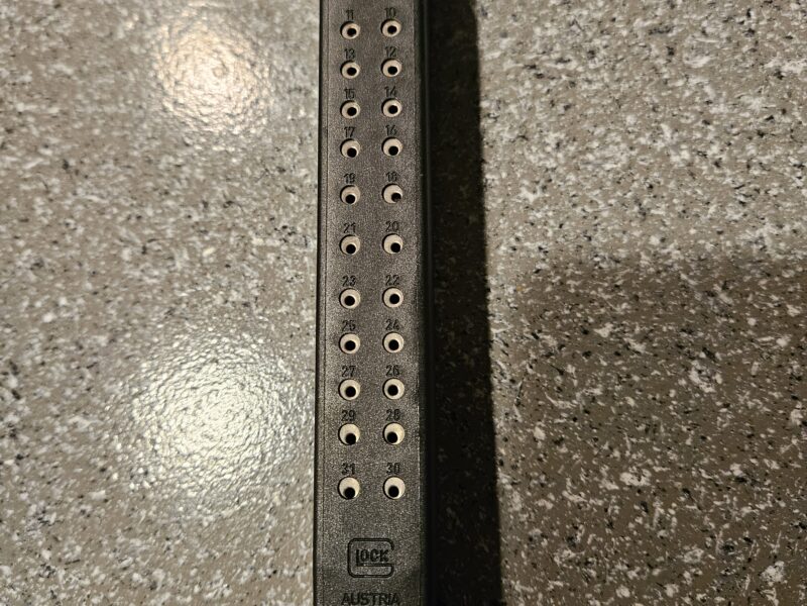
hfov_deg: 73.9
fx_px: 536
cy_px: 303
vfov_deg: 58.9
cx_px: 404
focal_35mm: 23
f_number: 1.8
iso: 1000
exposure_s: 1/120
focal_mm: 5.4
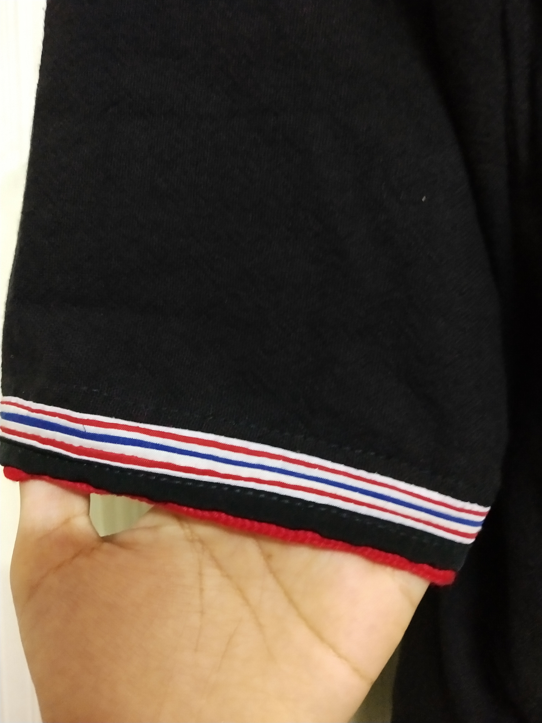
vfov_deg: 60.0
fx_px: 626
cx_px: 271
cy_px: 362
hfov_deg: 46.8
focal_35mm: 30
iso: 744
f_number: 1.8
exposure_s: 1/25
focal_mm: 3.95
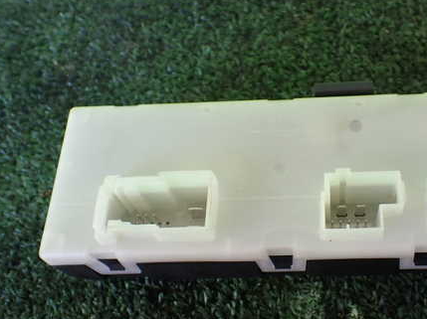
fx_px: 518
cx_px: 288
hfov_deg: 44.1
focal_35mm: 42
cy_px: 187
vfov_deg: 34.2
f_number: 2.3
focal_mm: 5.4
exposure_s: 1/125
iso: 200
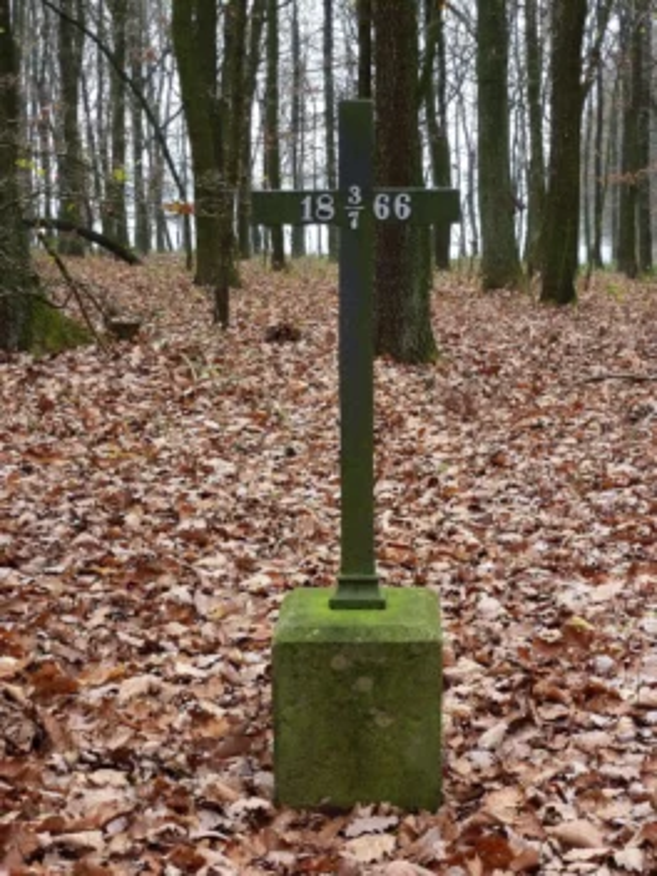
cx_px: 328
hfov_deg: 25.7
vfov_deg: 33.8
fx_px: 1442
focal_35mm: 57
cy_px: 438
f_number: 4.4
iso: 400
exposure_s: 1/50
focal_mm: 10.1
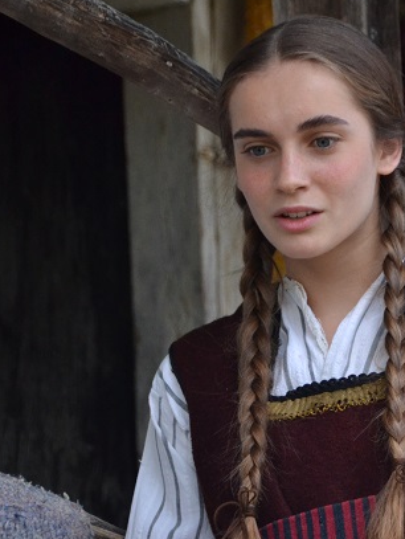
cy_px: 280
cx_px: 328
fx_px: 6322
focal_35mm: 406
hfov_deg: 3.7
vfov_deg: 4.9
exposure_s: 1/500
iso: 1400
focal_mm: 155
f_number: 5.6
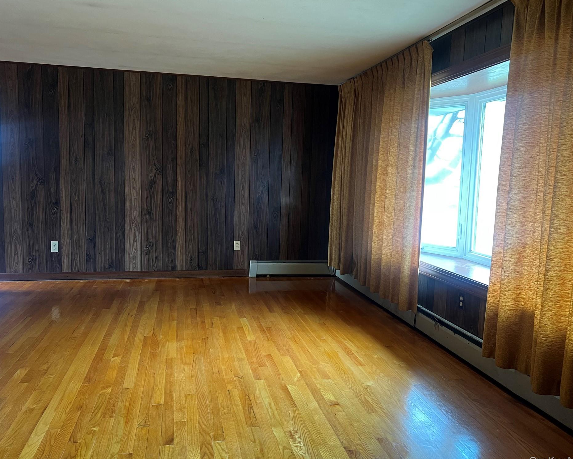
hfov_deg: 62.2
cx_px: 276
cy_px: 231
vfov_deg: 51.5
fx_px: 475
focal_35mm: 28
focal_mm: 5.7
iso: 320
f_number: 1.5
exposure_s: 1/60
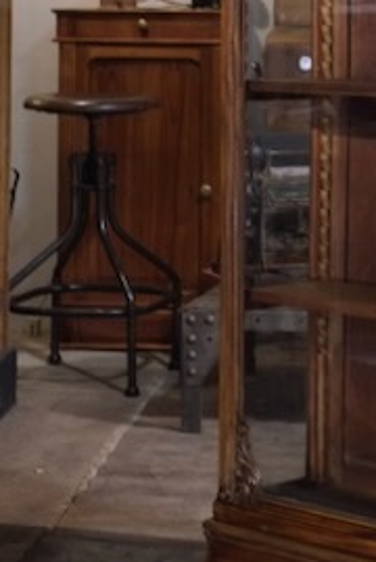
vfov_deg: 17.1
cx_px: 384
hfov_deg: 11.5
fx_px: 1844
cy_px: 84
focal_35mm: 118
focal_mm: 35
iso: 3200
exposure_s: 1/125
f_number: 3.6
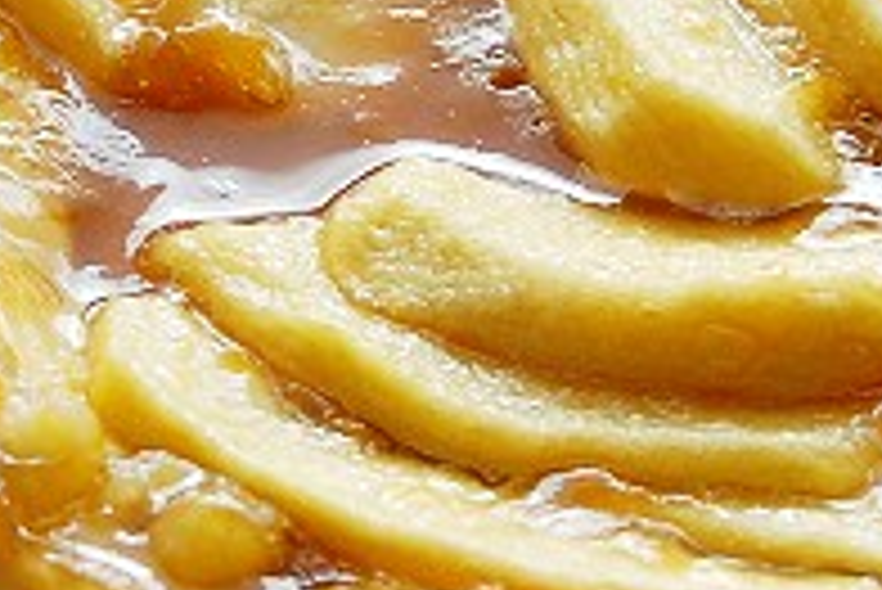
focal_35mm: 321
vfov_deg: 4.3
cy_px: 7
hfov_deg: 6.4
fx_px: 7870
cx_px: 364
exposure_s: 1/60
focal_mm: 42
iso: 280
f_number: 8
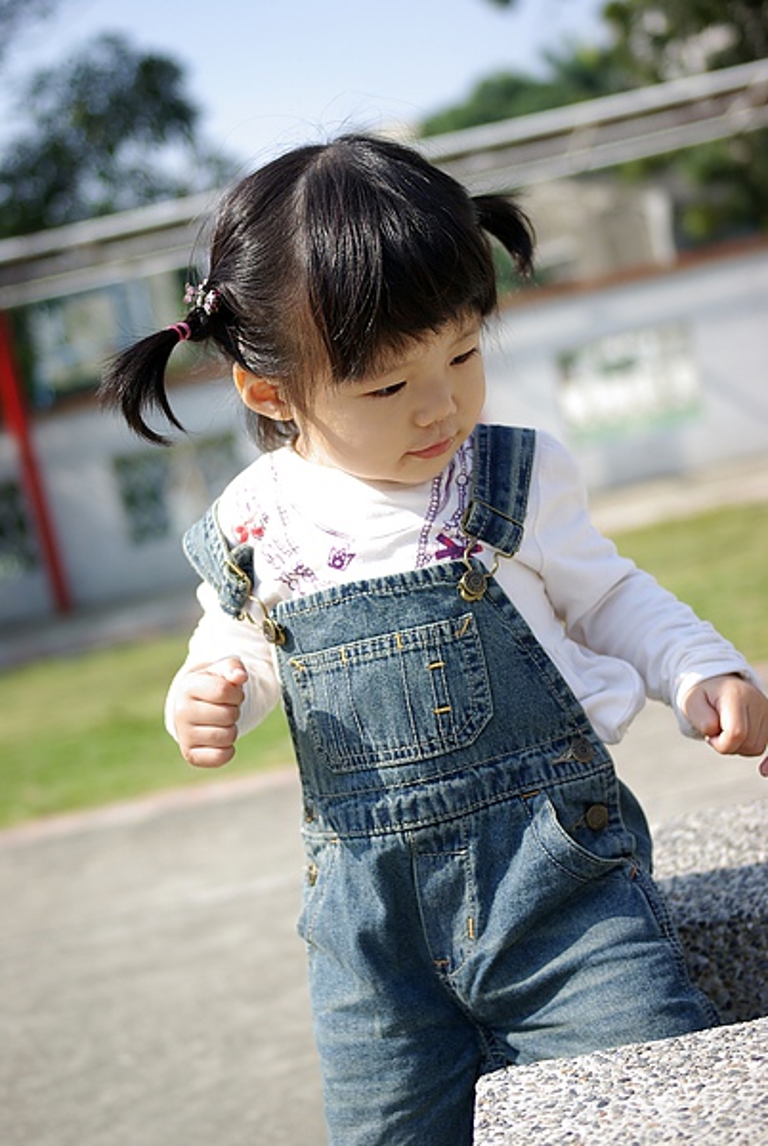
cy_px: 573
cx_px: 384
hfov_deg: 22.7
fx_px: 1913
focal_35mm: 60
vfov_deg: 33.4
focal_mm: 40
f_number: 2.8
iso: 100
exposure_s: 1/640
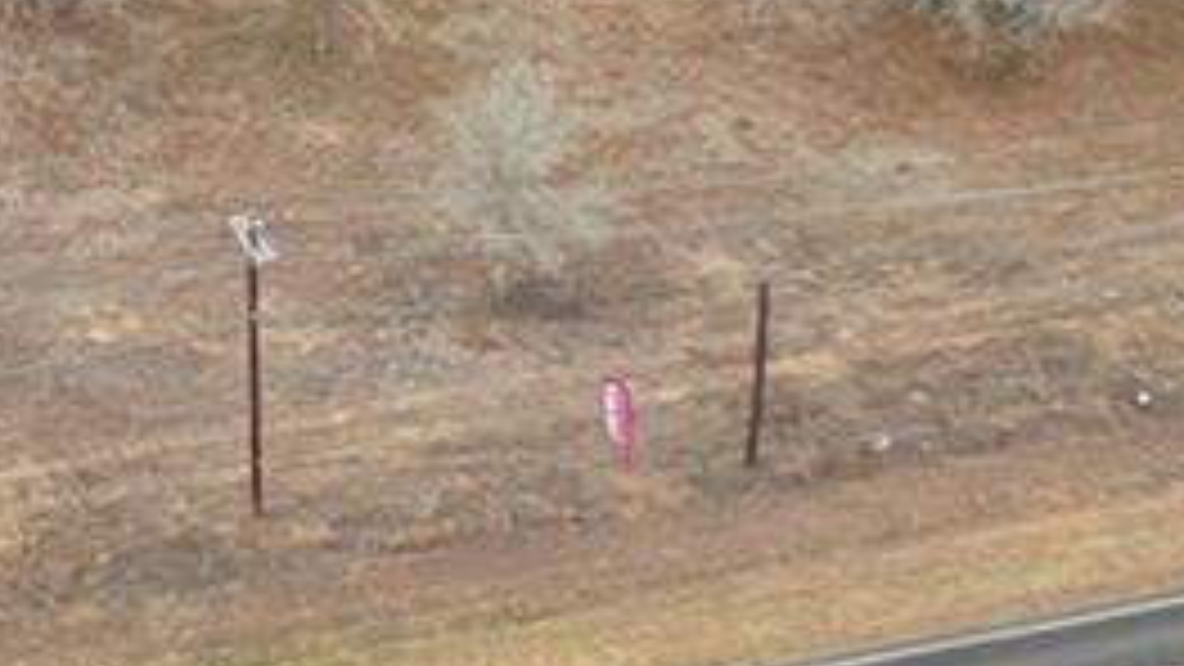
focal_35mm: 228
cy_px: -916
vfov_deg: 5.2
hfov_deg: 9.1
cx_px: -810
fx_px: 7159
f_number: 2.8
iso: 100
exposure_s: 1/30
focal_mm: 10.26
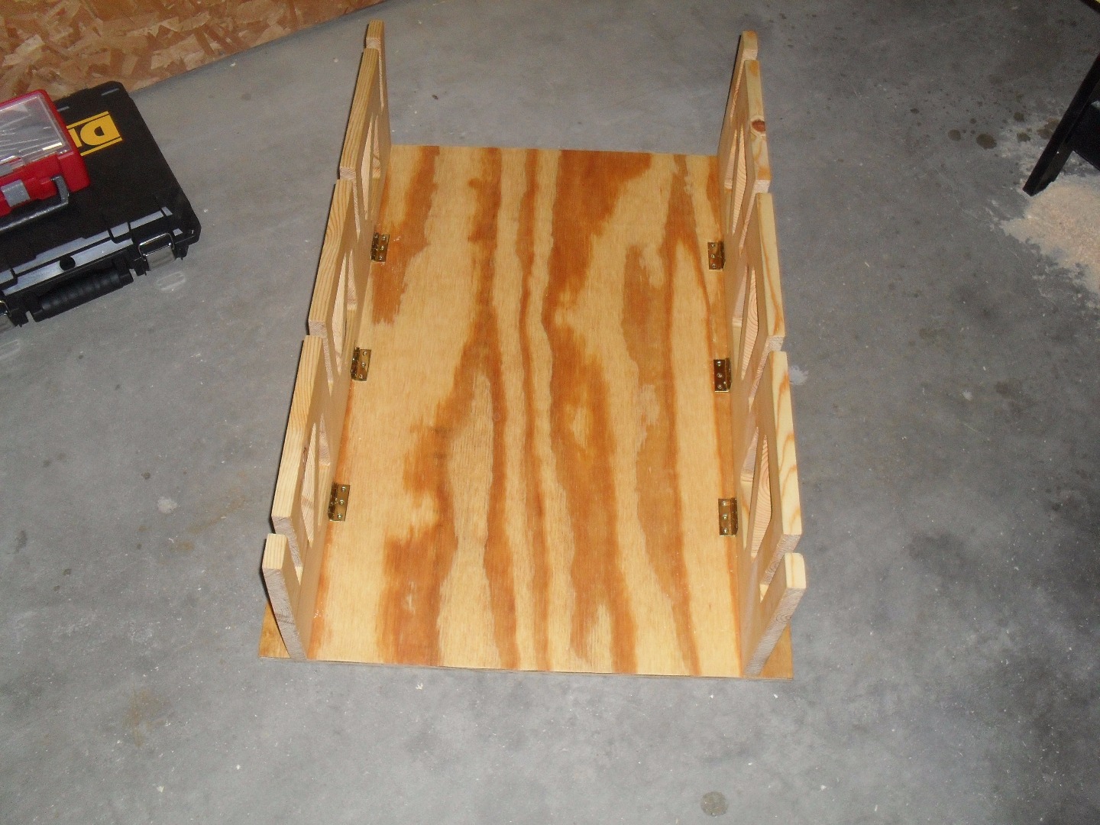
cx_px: 550
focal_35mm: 35
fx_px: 1112
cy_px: 412
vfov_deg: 40.7
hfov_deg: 52.6
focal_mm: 6.3
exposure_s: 1/45
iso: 200
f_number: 3.2
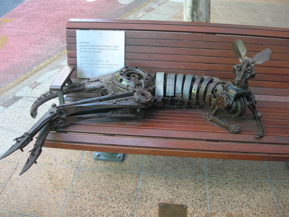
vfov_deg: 37.7
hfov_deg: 49.0
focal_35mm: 38
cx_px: 144
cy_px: 108
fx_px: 317
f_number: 2.8
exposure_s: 1/33.2
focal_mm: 7.8
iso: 50
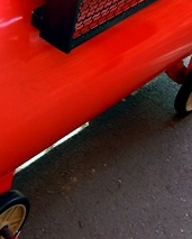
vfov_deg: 20.3
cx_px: 52
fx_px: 645
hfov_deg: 16.9
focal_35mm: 91
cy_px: -1
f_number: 3.5
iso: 100
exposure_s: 1/100
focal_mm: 5.4
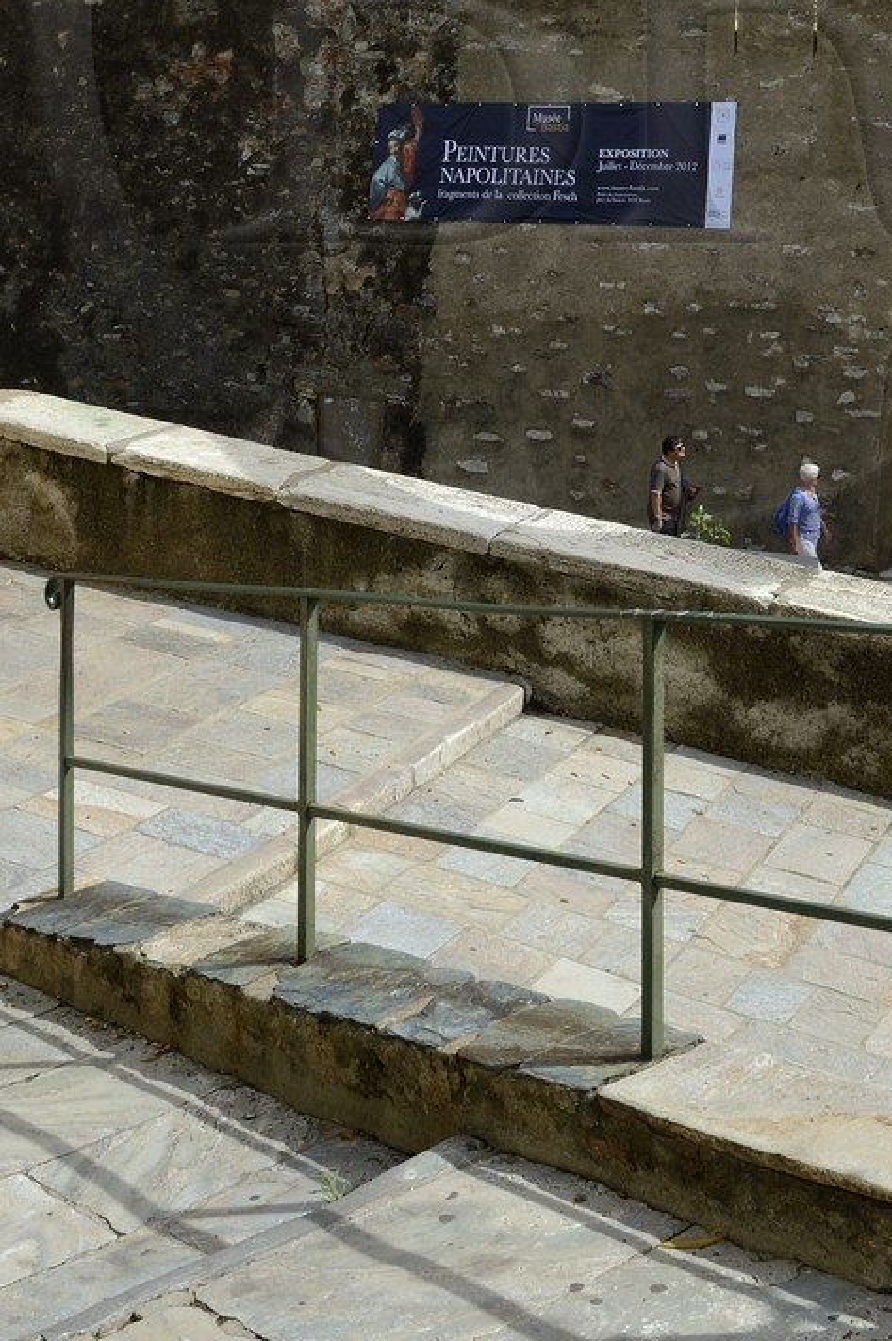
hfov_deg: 24.9
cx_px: 611
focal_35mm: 54
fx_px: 2010
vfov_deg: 33.8
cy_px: 13
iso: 200
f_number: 13
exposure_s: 1/250
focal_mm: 24
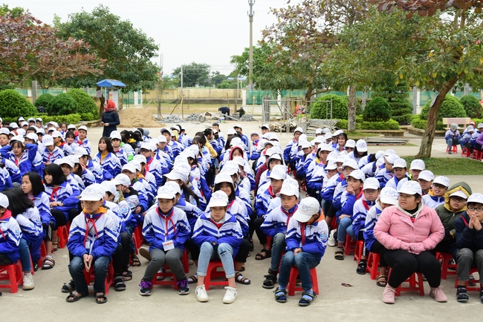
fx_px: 617
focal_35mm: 46
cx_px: 242
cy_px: 161
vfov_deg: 29.3
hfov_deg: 42.7
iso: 320
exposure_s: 1/100
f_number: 6.3
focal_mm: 46
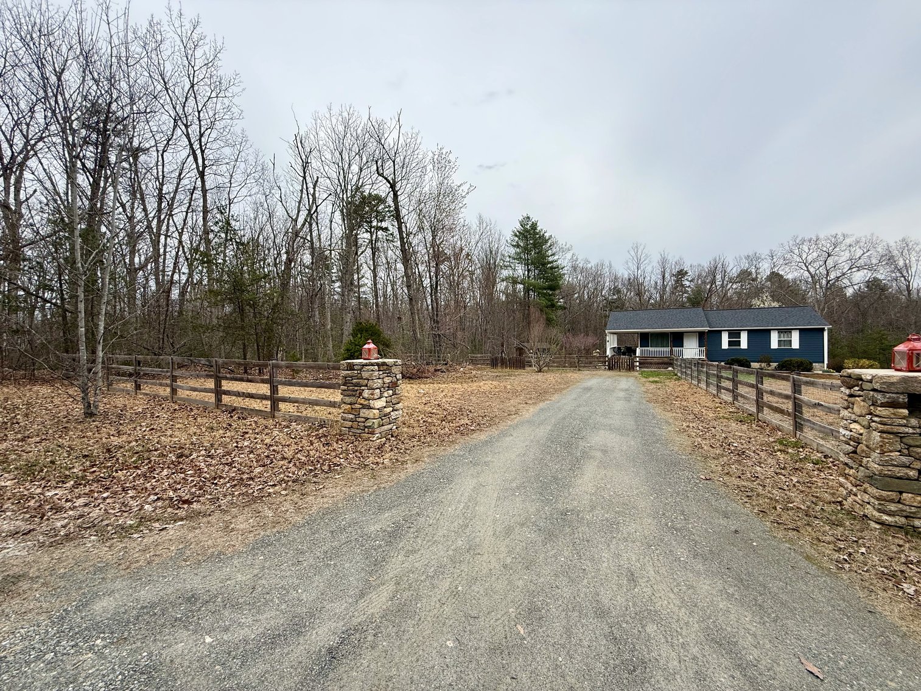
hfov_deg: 102.1
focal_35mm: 14
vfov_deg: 85.7
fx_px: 373
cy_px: 346
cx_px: 460
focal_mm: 2.22
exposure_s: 1/955
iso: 50
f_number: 2.2
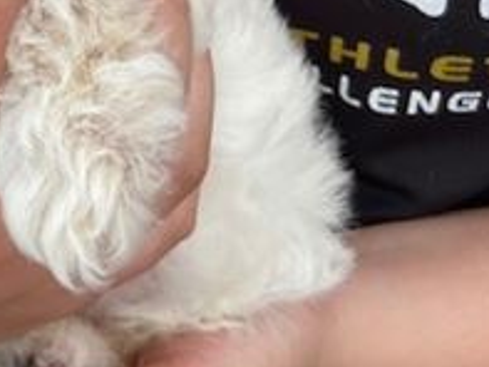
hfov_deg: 23.8
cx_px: 15
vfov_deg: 17.1
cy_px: -164
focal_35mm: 79
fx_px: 1117
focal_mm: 4.25
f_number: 1.8
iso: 80
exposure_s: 1/120
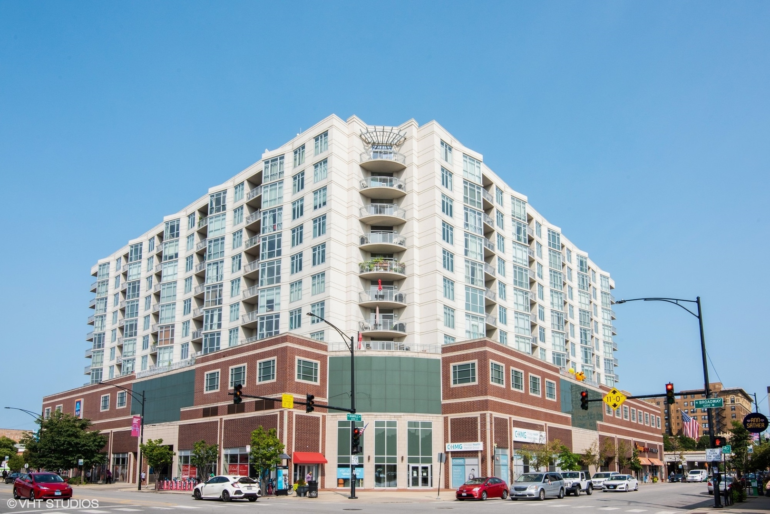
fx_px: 471
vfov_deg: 57.2
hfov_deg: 78.6
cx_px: 385
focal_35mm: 22
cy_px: 257
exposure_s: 1/250
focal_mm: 22
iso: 250
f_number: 16
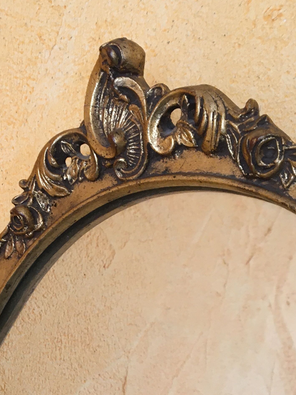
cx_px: 81
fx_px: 707
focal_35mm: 62
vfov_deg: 30.3
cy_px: 330
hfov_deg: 23.5
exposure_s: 1/33
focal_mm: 4.15
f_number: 2.2
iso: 100
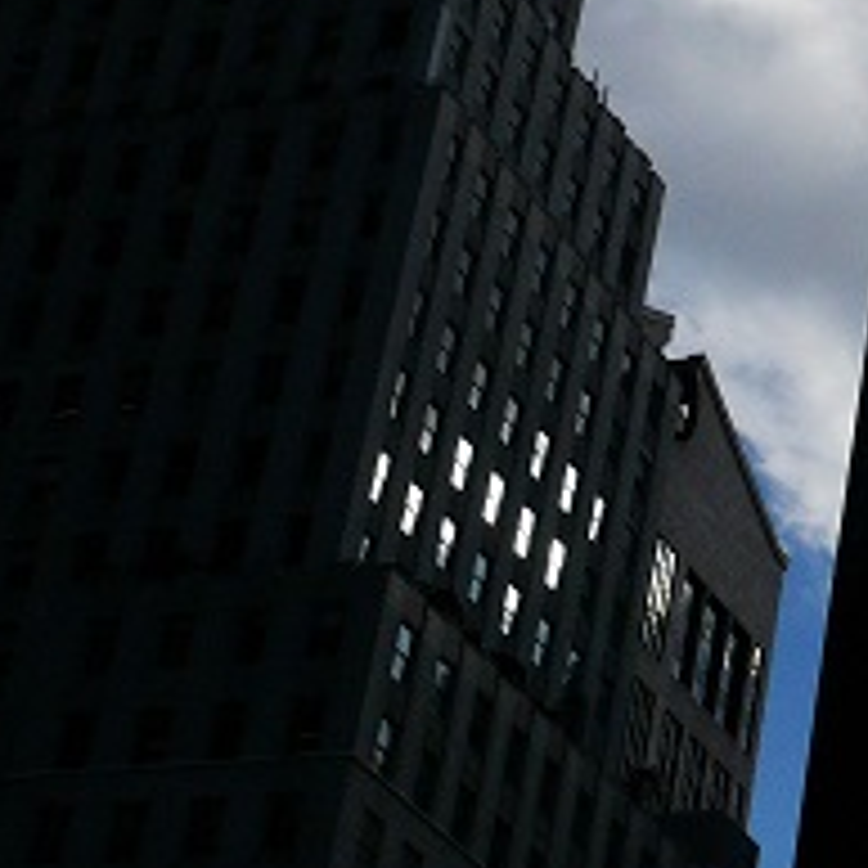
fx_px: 3716
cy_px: 81
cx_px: 1740
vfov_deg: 13.2
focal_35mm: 131
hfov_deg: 11.9
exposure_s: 1/1600
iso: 100
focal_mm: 7.4
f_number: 5.6
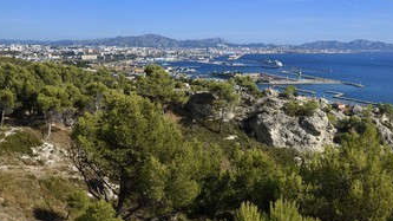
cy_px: 137
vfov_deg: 28.9
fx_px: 427
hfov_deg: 49.2
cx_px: 231
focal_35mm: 41
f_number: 11
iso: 200
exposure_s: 1/400
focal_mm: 31
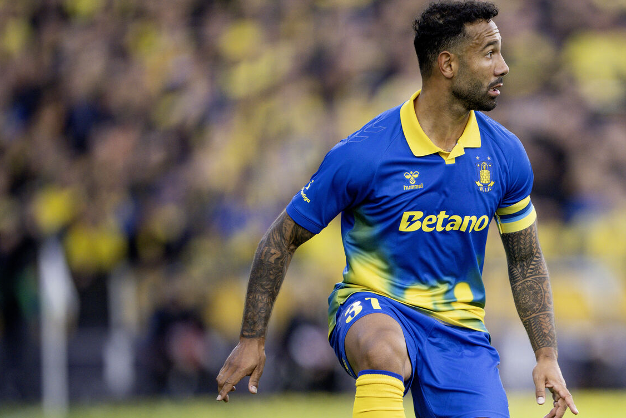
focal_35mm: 682
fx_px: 11860
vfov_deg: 2.0
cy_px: 328
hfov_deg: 3.0
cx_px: 528
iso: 1000
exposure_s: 1/1600
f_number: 2.8
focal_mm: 400
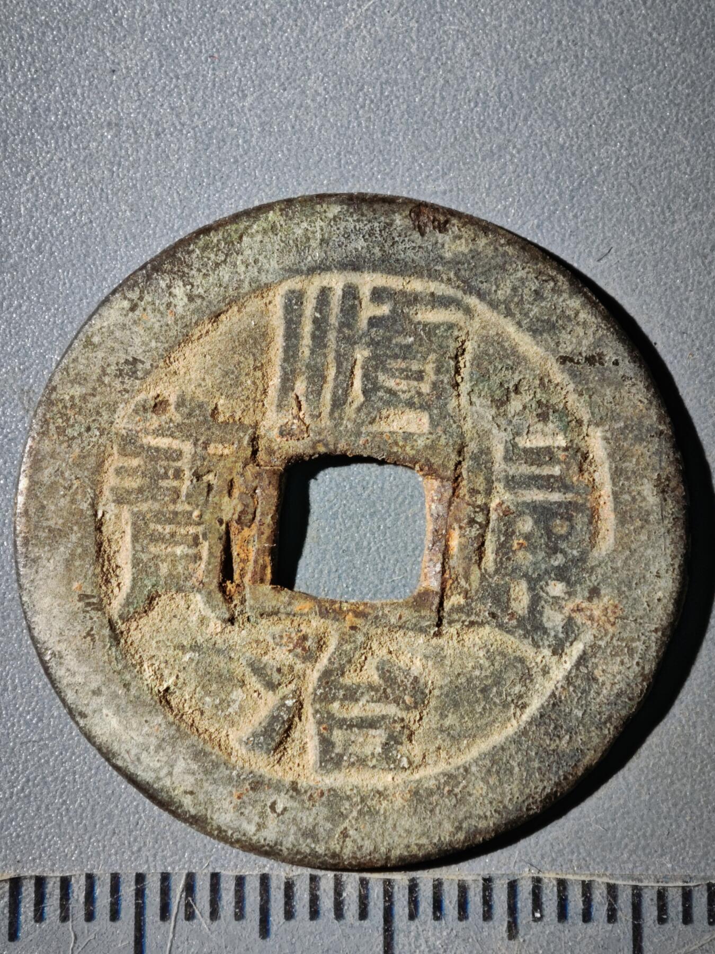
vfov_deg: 19.6
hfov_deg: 14.8
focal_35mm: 100
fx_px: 2754
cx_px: 358
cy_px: 477
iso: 200
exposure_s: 1/100
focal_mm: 9
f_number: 2
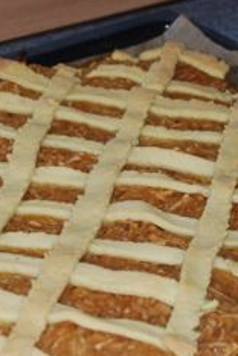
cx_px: 94
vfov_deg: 11.7
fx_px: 1740
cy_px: 160
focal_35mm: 176
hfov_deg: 7.8
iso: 200
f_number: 5.6
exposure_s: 1/60
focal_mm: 50
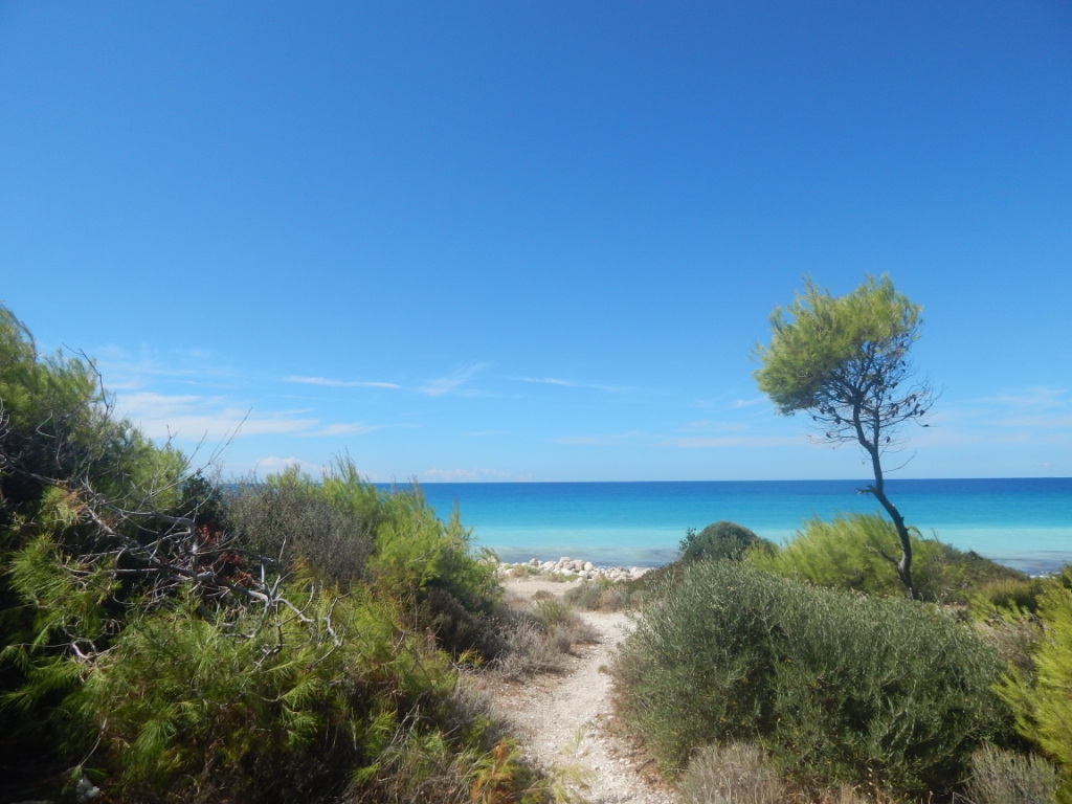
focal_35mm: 22
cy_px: 402
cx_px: 536
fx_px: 681
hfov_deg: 76.4
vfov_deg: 61.1
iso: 125
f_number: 6
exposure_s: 1/640
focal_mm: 4
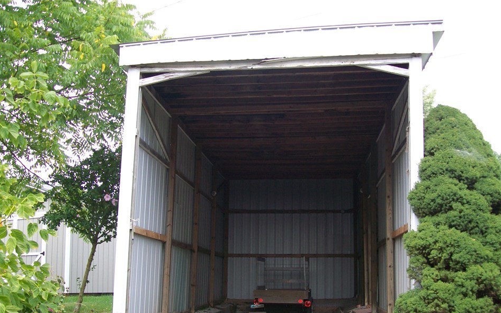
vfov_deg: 32.5
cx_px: 249
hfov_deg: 50.4
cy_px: 203
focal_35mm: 39
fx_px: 532
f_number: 2.7
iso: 64
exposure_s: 1/200
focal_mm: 6.1
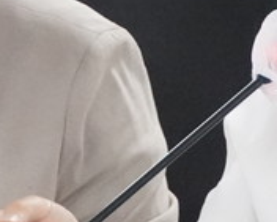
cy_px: 188
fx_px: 6546
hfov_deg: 2.4
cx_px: 365
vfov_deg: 1.9
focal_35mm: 798
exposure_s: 1/125
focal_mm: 78
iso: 5000
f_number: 5.6
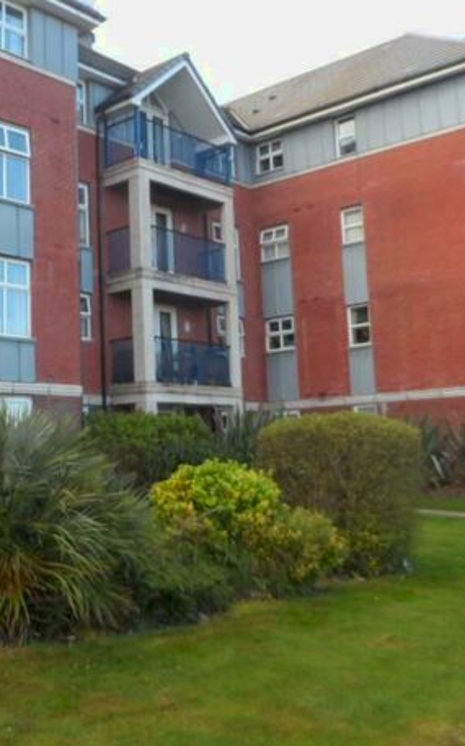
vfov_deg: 50.3
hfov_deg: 32.4
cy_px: 332
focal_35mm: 39
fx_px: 792
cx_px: 142
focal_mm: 4
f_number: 3.2
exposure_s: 1/180
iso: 80
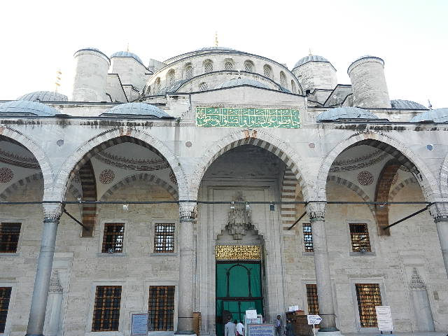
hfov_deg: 61.7
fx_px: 375
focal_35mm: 29
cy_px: 168
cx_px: 224
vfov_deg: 48.2
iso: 160
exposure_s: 1/160
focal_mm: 5.1
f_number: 3.6
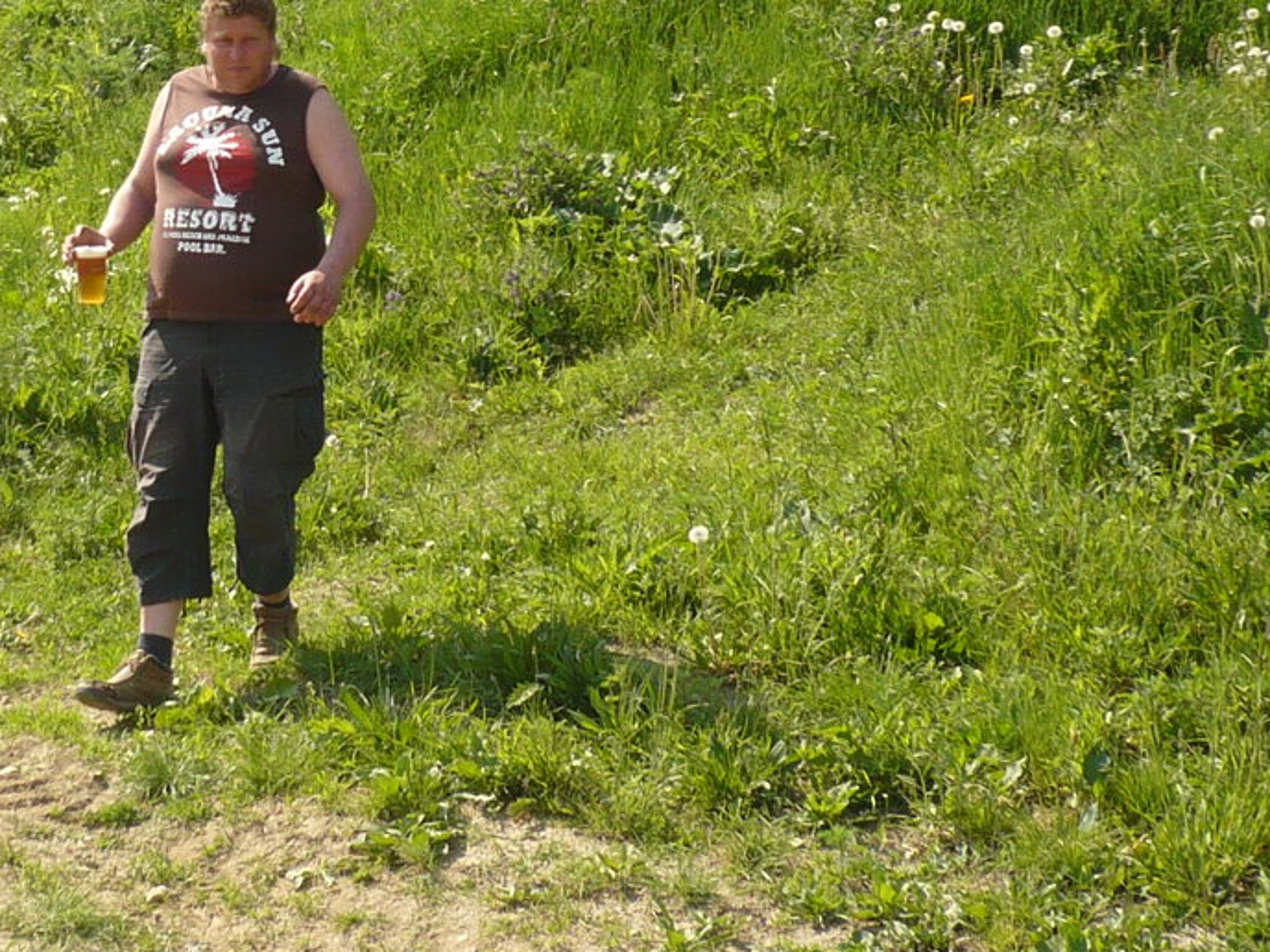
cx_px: 266
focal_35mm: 96
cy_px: 255
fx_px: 3522
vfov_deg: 15.3
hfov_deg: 20.2
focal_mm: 6.6
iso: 100
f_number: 3
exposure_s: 1/800
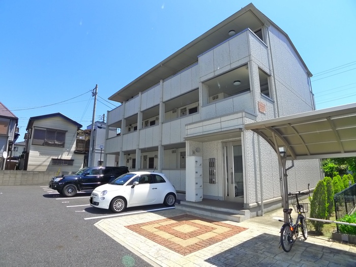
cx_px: 178
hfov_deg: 71.6
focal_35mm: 24
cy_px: 134
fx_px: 247
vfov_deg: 56.8
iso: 400
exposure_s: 1/500
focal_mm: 5.1
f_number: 4
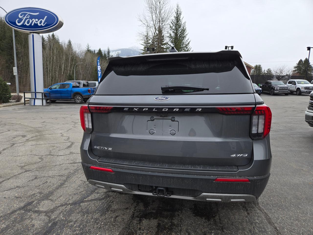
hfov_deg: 73.9
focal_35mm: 23
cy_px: 118
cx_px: 156
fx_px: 208
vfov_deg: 58.9
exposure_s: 1/190
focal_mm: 5.4
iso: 25
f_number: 1.8
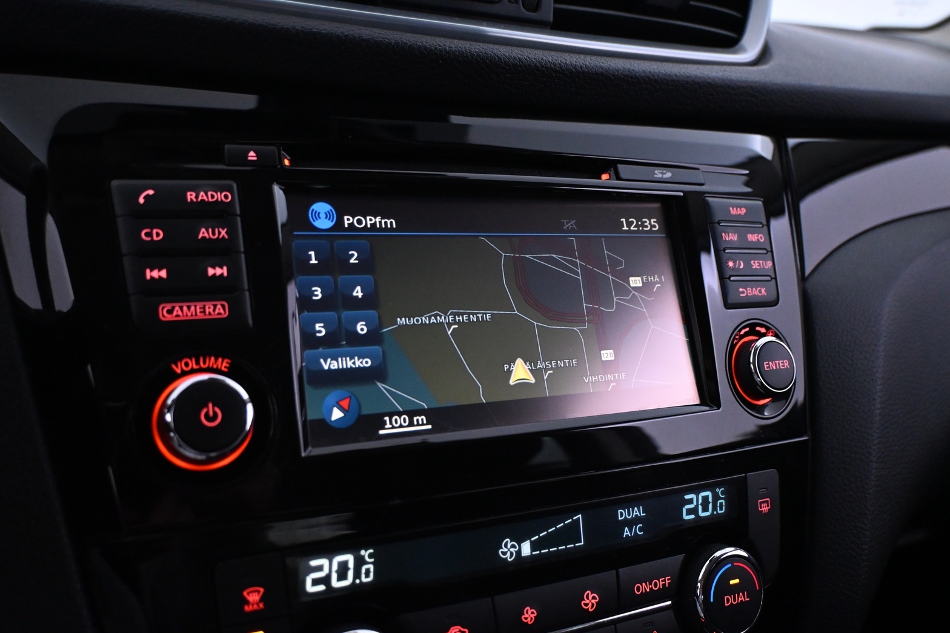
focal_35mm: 31
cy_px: 320
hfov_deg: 60.3
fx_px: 818
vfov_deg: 42.3
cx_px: 476
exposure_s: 1/60
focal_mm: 20
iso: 3200
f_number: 3.8
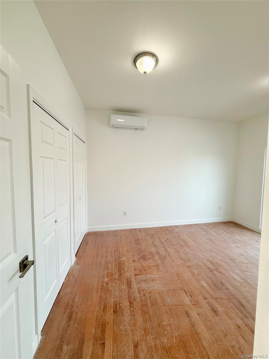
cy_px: 180
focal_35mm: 14
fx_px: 145
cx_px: 134
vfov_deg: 102.1
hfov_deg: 85.7
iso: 160
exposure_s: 1/120
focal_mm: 2.22
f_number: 2.2
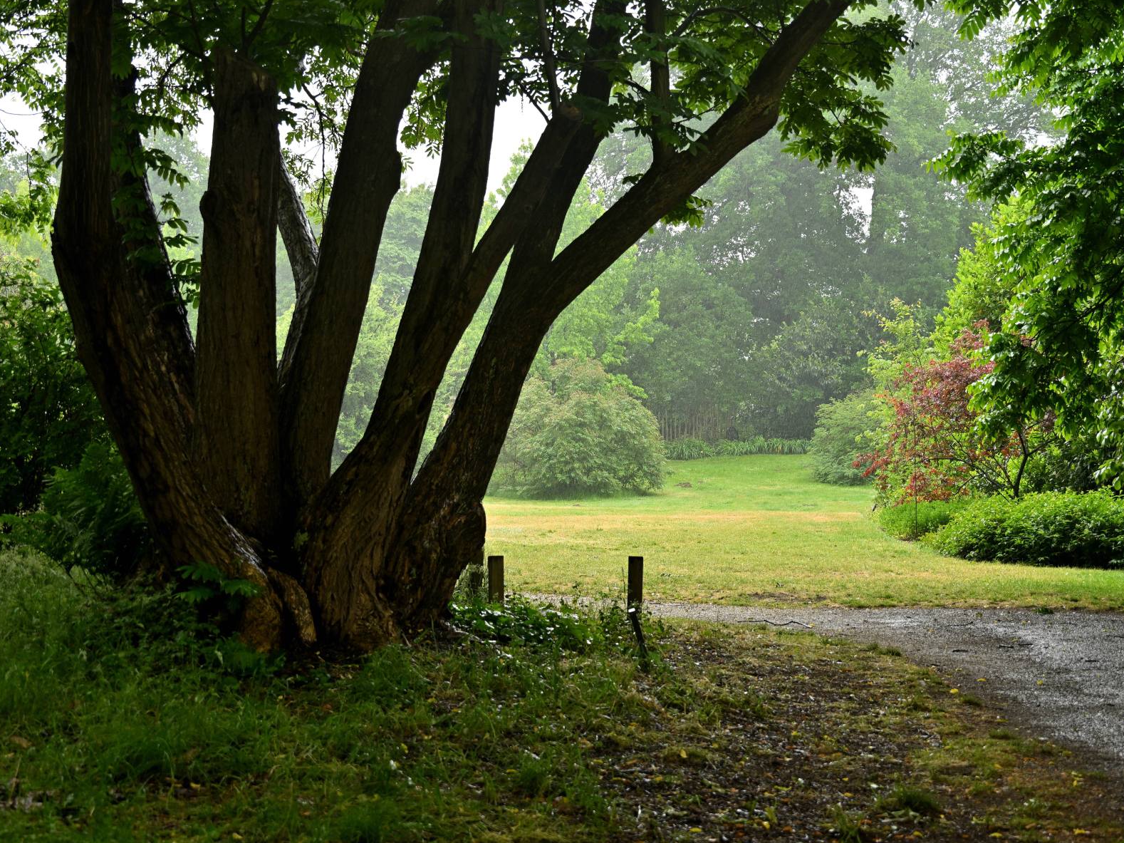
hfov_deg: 28.5
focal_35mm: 68
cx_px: 635
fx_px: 2208
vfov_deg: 21.6
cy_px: 421
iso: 100
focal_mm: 62
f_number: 8
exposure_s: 1/60
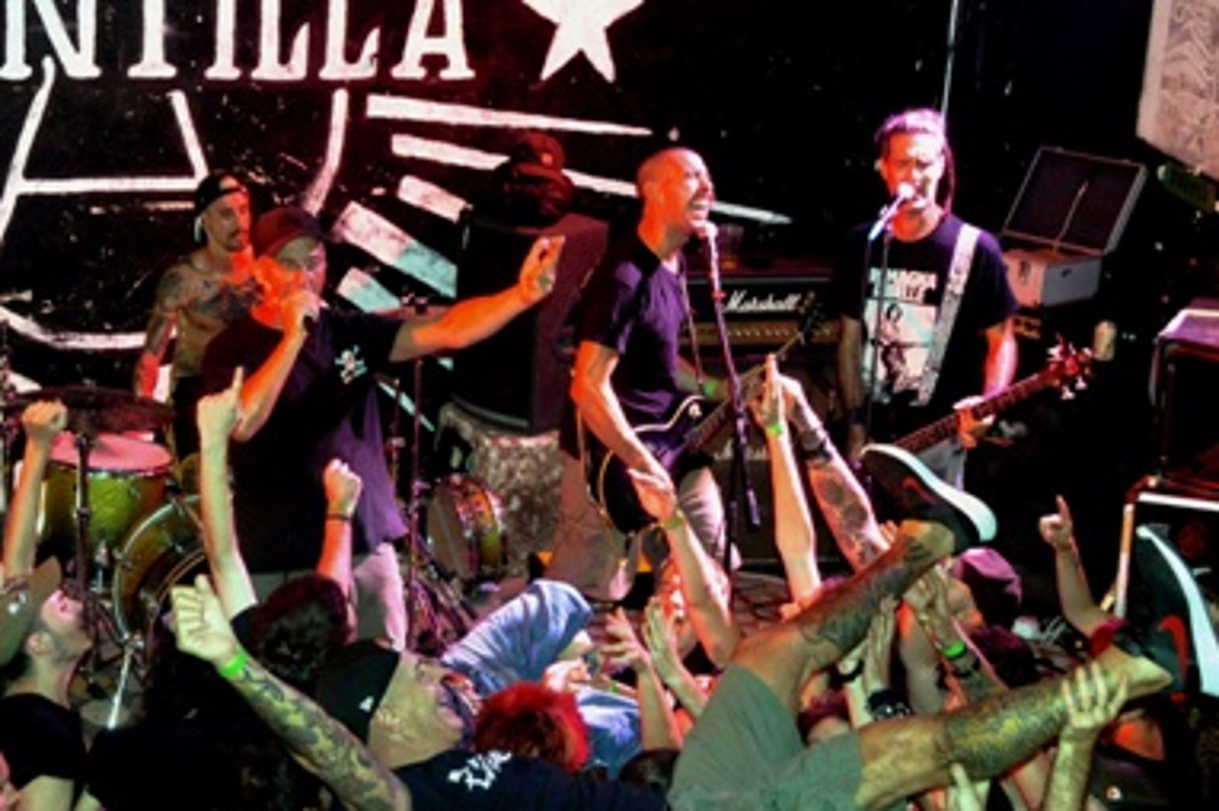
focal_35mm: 73
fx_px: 2464
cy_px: 421
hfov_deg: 27.5
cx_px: 332
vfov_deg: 18.7
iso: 1400
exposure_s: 1/60
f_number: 4.5
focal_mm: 29
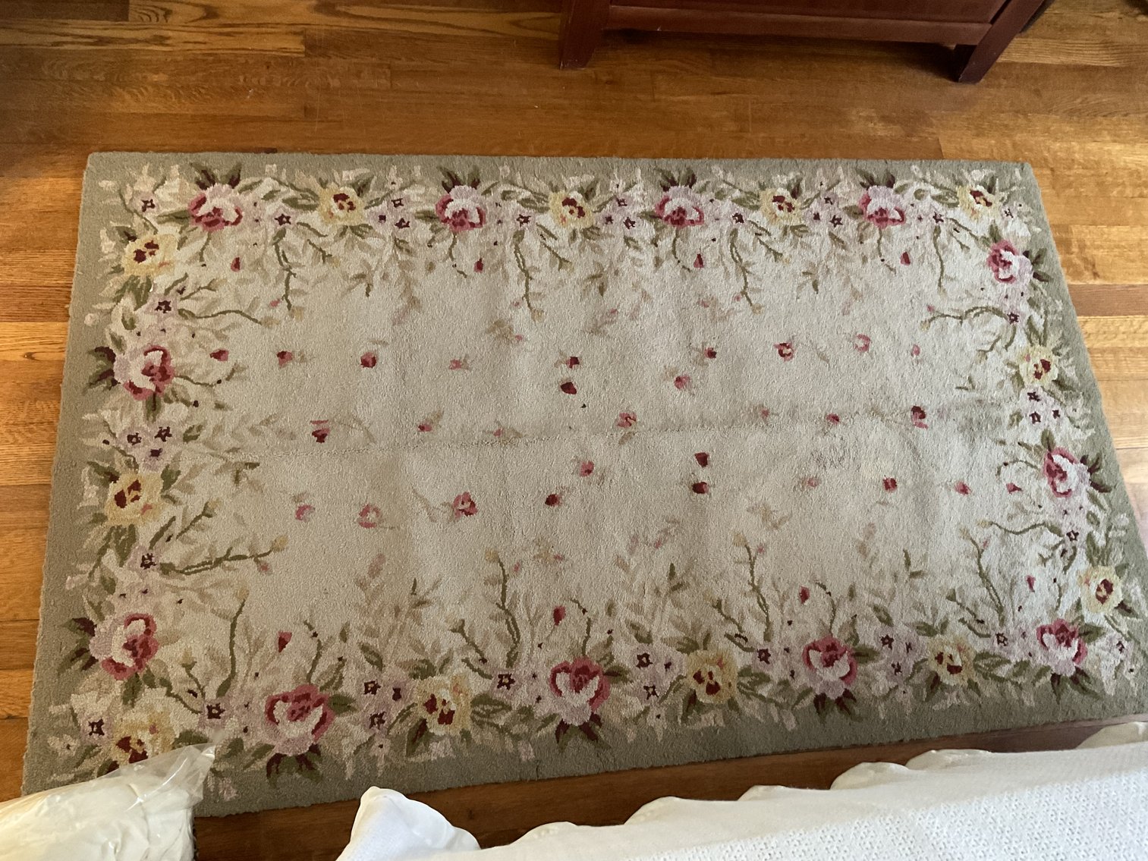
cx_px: 574
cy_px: 430
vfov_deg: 48.2
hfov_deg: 61.7
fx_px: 962
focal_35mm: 29
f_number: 1.8
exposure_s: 1/33
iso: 320
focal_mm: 3
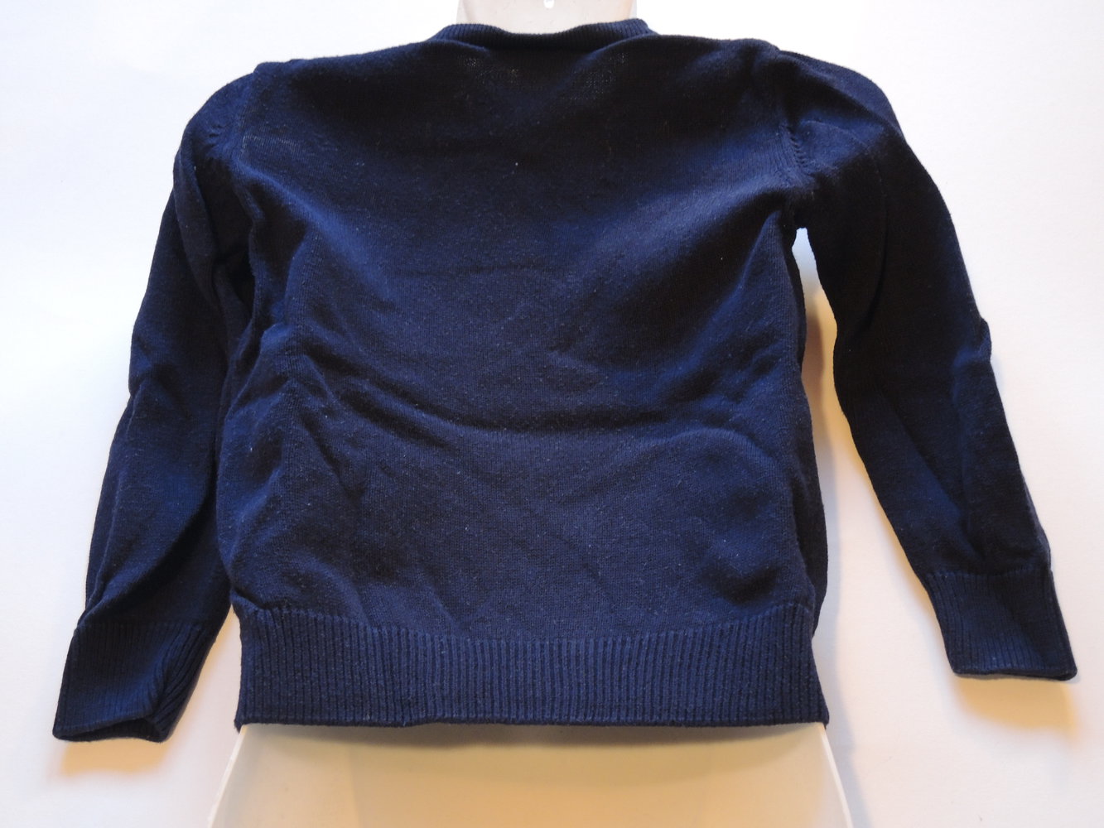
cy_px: 414
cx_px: 552
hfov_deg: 44.8
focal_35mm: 42
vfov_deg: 34.4
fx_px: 1340
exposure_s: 1/13
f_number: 2.5
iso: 560
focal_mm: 9
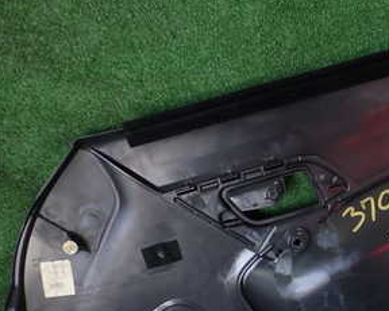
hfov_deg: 29.6
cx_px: 355
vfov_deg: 24.8
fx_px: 702
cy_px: 210
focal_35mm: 61
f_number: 2.3
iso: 200
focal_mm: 5.4
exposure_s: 1/60
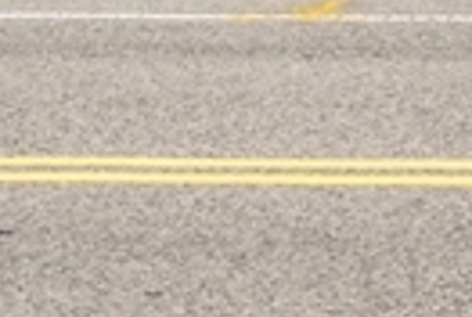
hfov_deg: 10.0
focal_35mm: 195
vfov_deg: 6.0
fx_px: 2562
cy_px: -902
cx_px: 814
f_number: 8
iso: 320
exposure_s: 1/250
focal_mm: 25
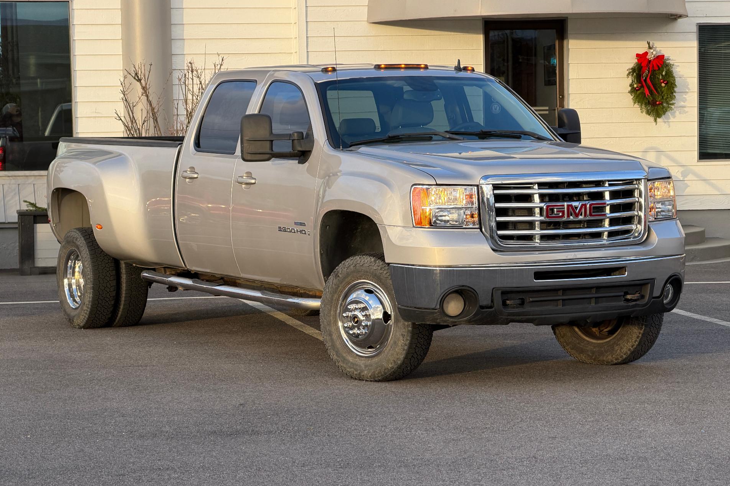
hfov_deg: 19.5
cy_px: 242
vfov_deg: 13.0
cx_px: 368
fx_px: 2129
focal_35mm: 105
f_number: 2.8
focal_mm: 16.89
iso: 50
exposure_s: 1/121
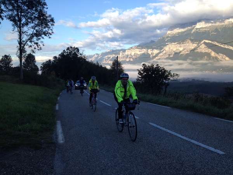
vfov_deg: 40.7
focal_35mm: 35
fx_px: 236
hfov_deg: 52.6
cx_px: 116
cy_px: 88
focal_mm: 4.28
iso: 50
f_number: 2.4
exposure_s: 1/627
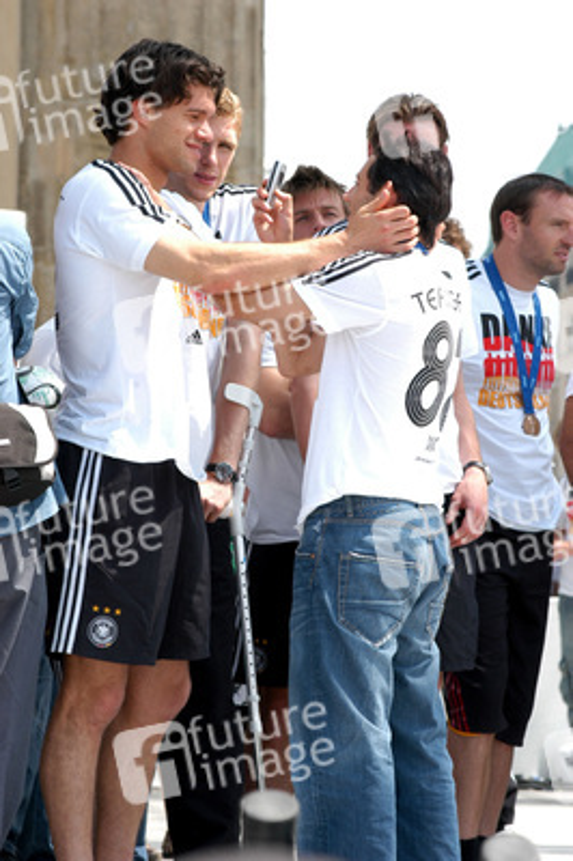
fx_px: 4484
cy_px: 430
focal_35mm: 188
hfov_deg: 7.3
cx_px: 286
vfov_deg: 11.0
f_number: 9
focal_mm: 125
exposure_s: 1/160
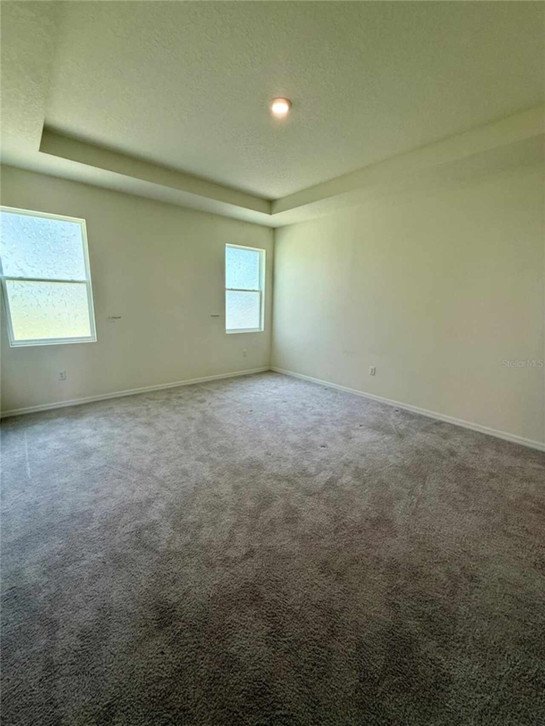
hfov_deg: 85.7
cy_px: 363
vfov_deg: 102.1
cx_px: 272
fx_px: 294
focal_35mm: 14
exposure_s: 1/120
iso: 125
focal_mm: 2.22
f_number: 2.2
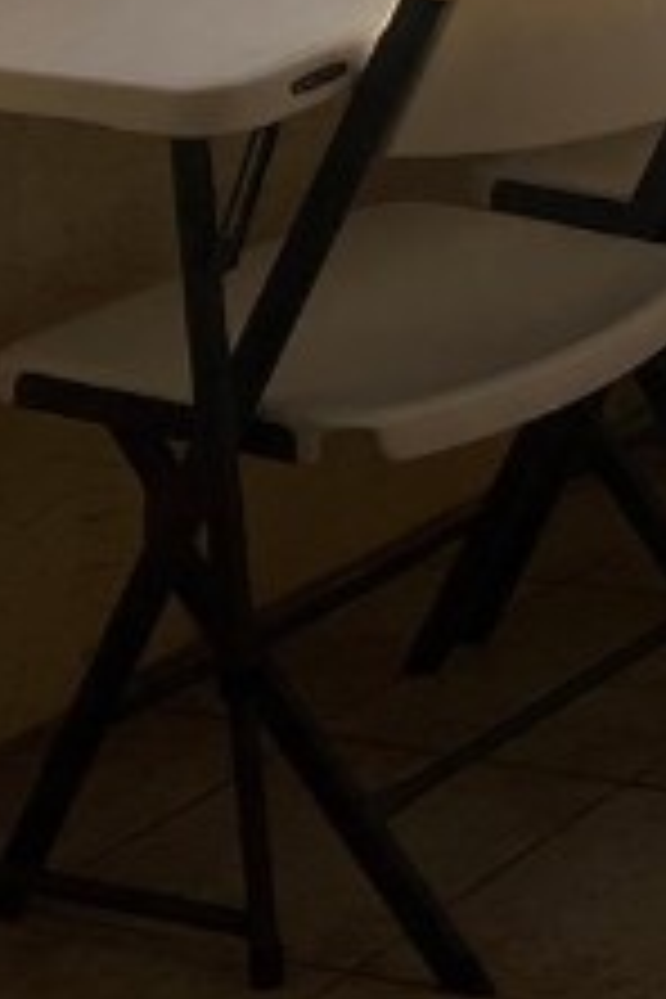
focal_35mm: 125
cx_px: 2115
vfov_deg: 15.0
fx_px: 3468
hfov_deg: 8.7
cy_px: -576
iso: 50
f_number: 1.5
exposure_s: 1/1972
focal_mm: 5.7
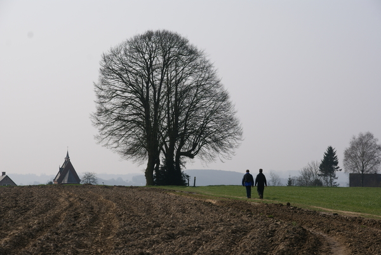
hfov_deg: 18.2
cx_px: 190
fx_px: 1191
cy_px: 128
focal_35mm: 112
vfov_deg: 12.2
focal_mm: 75
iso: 100
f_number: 9
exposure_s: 1/400
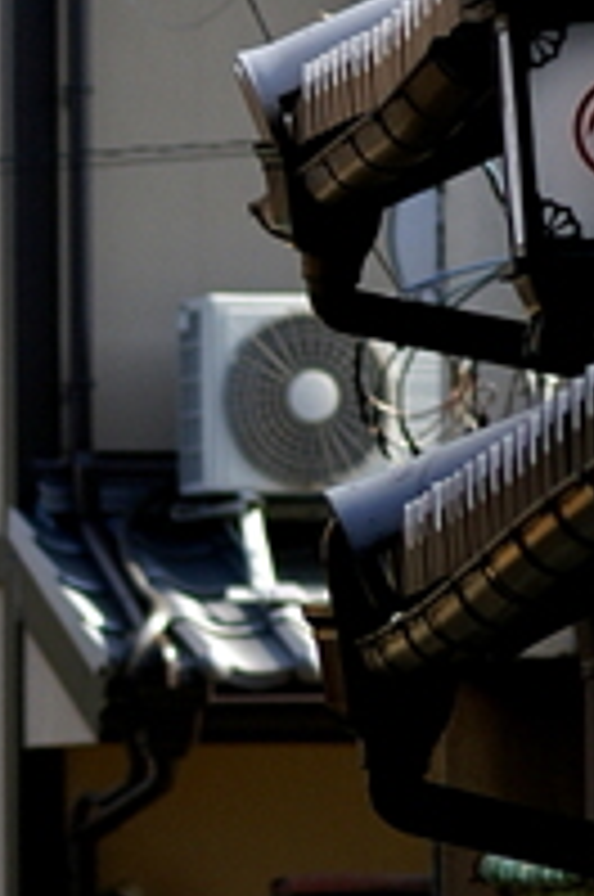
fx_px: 19148
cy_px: 734
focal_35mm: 771
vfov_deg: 2.7
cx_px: -171
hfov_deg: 1.8
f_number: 4.5
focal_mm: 100
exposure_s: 1/400
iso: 125
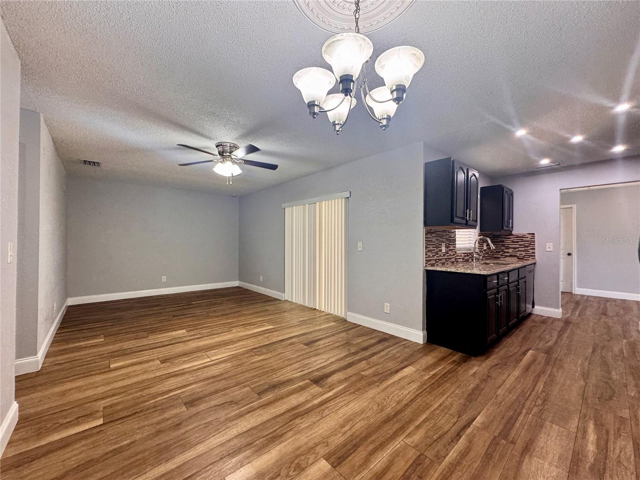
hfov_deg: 102.1
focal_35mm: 14
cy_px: 240
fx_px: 259
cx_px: 320
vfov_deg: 85.7
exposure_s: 1/60
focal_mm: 2.22
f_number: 2.2
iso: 200
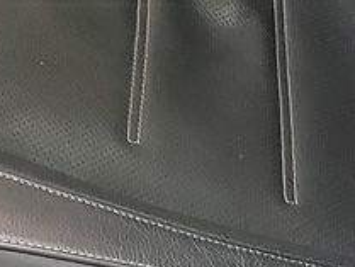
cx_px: 15
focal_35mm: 184
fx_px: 1888
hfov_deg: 10.7
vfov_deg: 7.5
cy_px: -369
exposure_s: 1/19
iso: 823
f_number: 1.8
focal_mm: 6.7
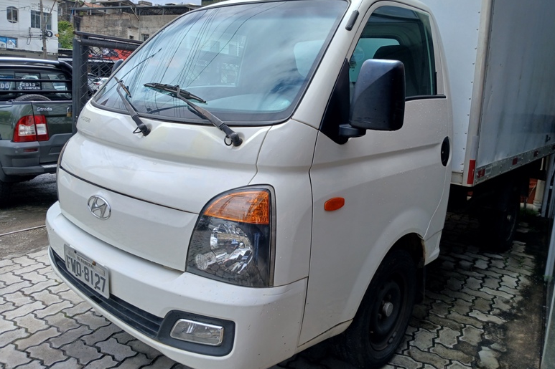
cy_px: 162
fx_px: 432
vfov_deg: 46.3
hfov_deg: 65.5
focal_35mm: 28
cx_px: 280
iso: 20
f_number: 1.8
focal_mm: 3.98
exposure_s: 1/496
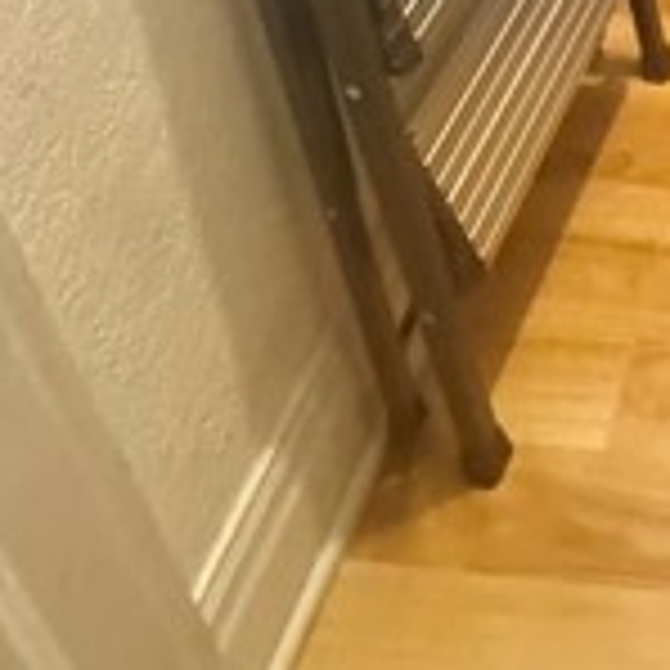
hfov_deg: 25.6
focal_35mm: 53
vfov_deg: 22.2
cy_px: -481
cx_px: 958
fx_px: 1161
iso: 1250
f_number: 2.2
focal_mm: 2.22
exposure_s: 1/60
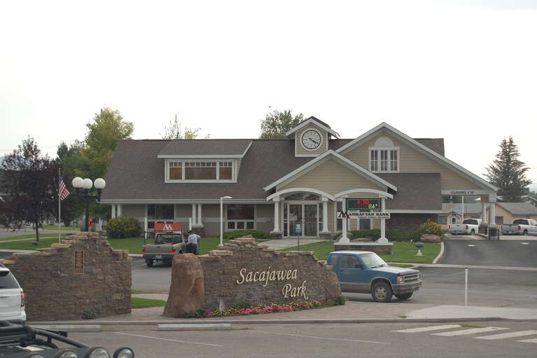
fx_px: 1230
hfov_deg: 24.6
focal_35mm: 82
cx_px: 268
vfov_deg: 16.5
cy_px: 179
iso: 400
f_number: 5.6
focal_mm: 55
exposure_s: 1/500
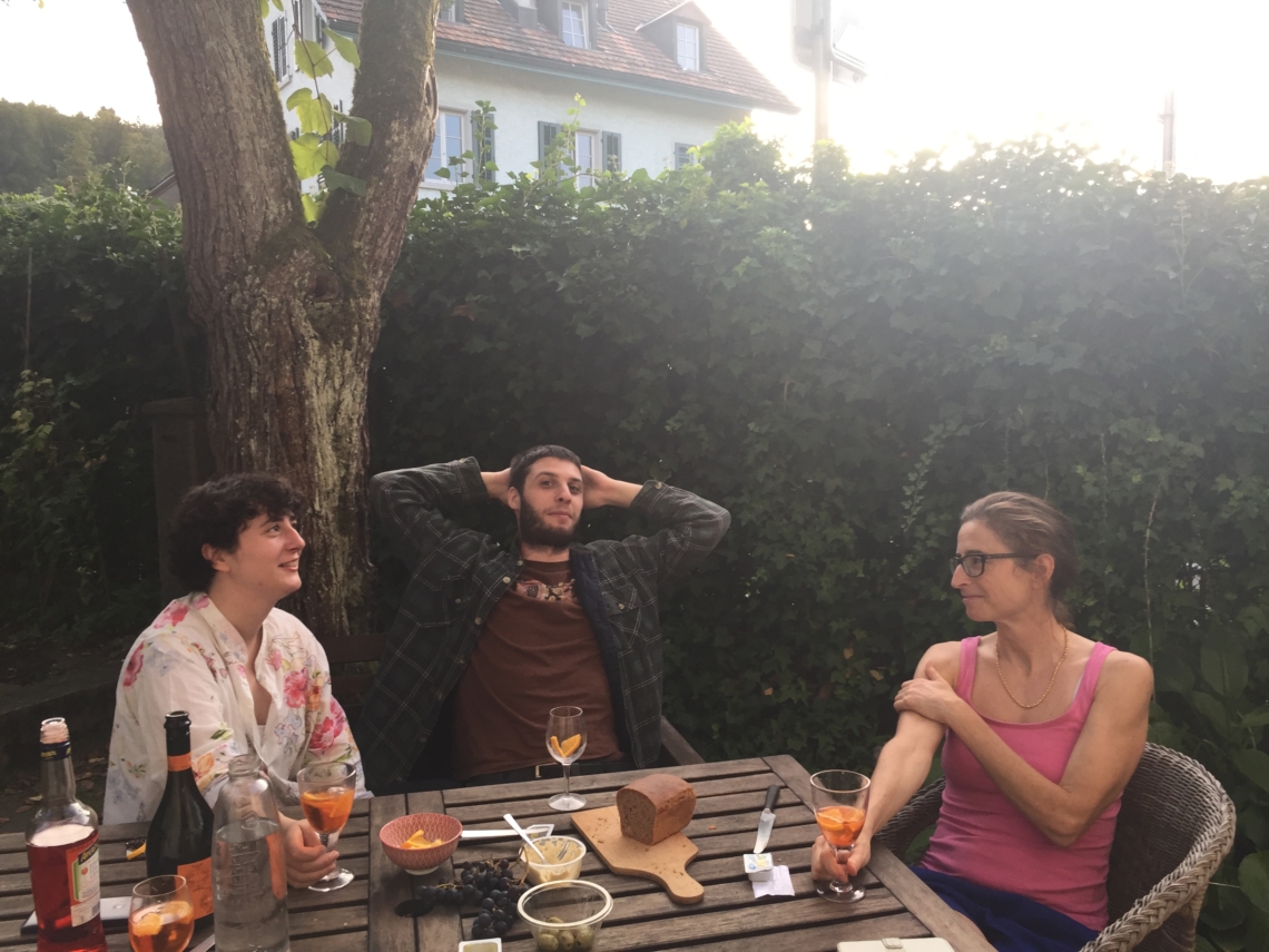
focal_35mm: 29
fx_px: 1063
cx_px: 634
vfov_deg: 48.2
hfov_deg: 61.7
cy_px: 476
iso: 50
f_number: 2.2
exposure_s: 1/100
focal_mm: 4.15
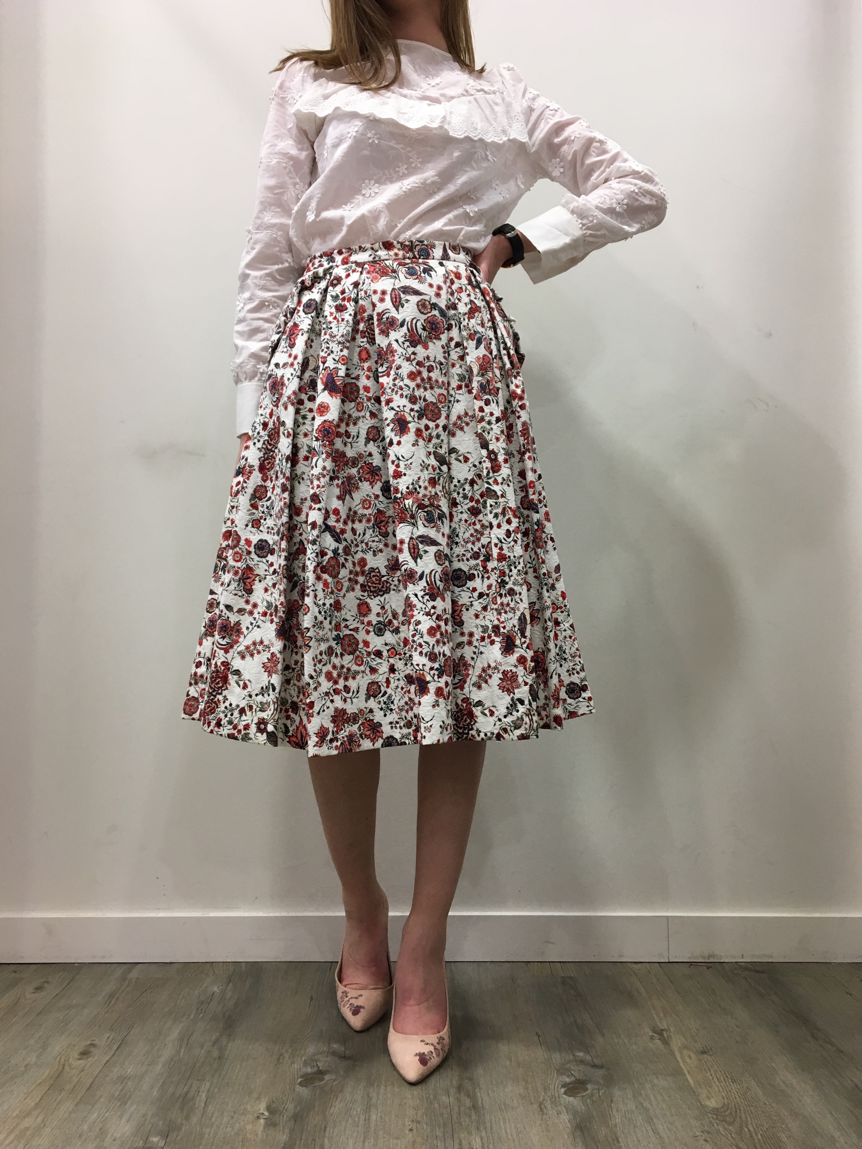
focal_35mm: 29
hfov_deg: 48.2
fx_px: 963
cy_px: 574
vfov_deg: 61.7
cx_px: 431
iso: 50
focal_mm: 4.15
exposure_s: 1/33
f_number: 2.2
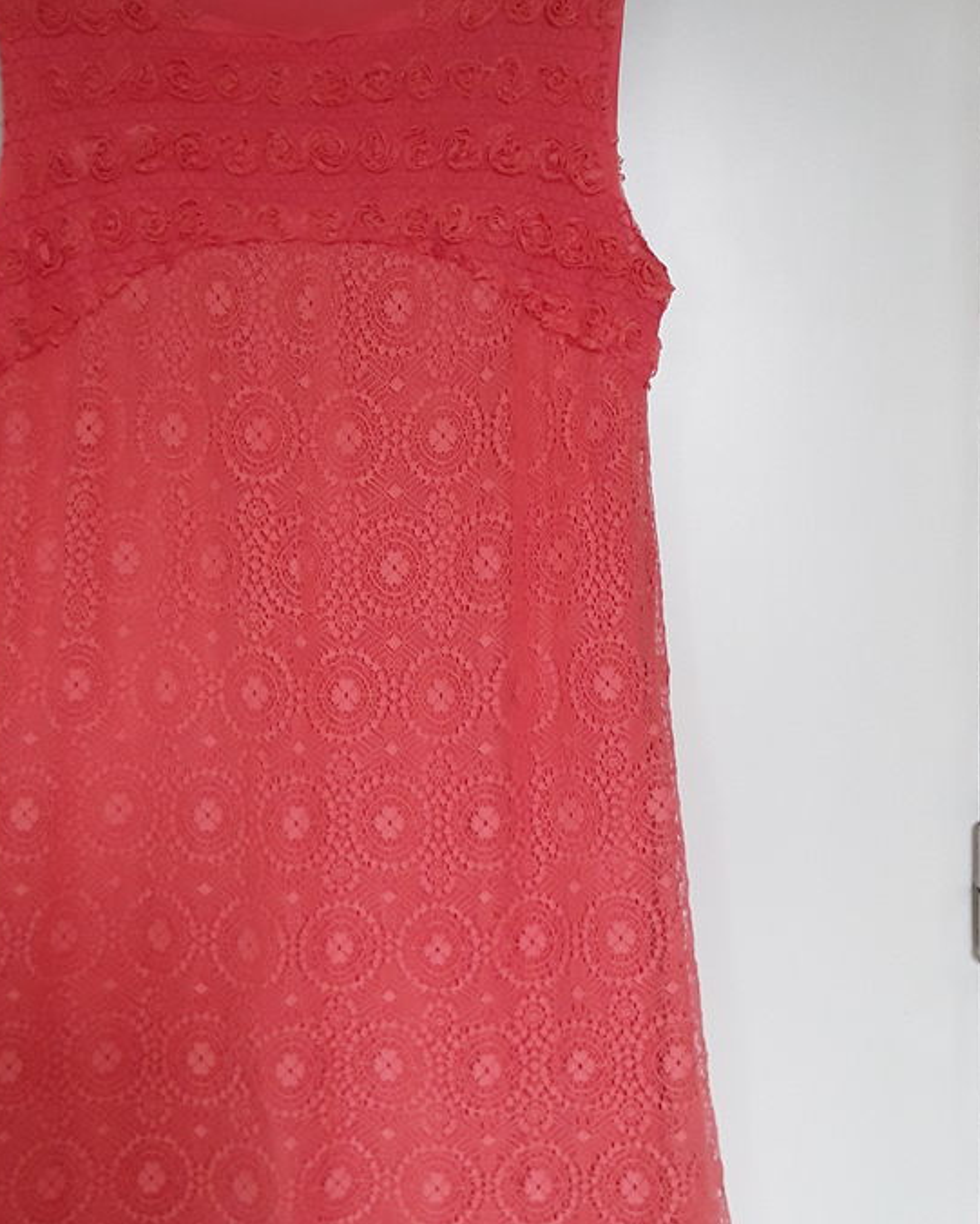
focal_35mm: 39
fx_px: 1414
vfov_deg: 46.8
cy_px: 625
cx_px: 337
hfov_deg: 37.9
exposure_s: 1/33
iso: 100
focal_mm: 2.91
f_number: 1.9
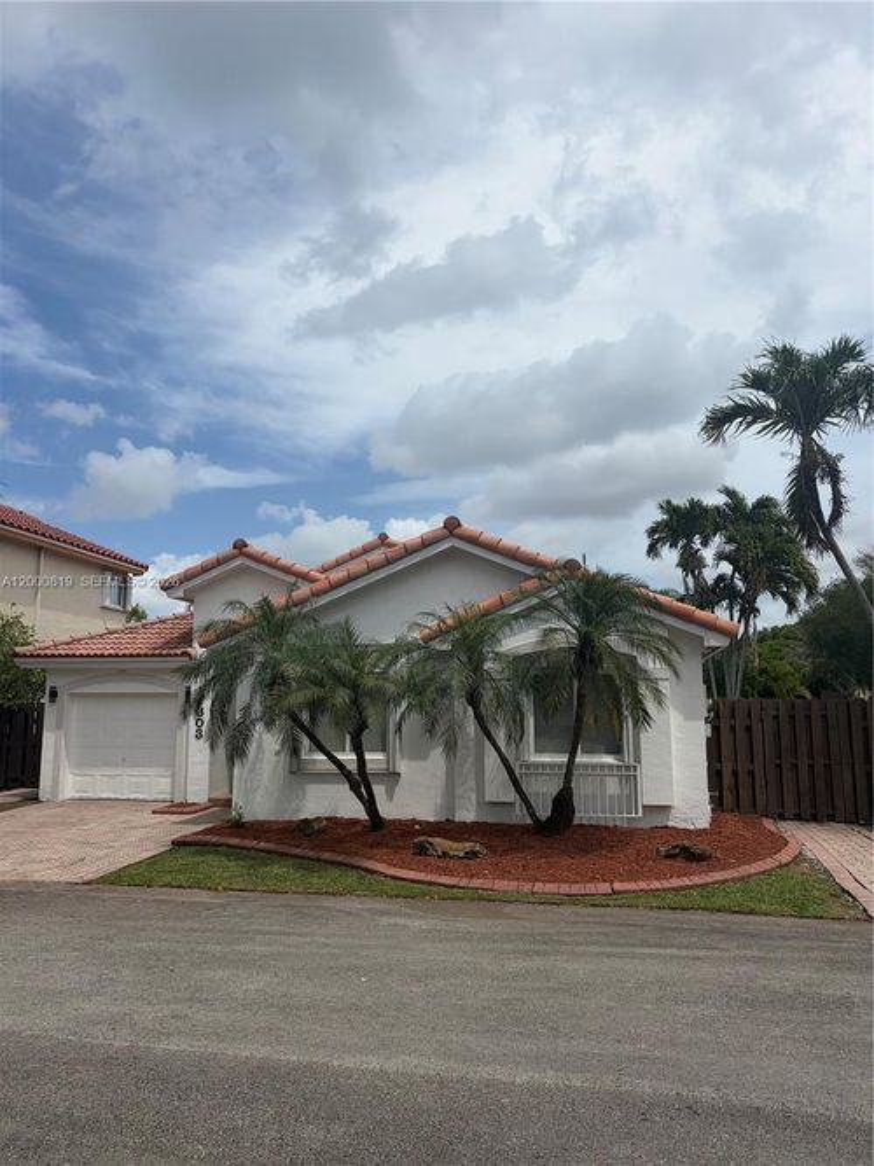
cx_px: 437
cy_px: 583
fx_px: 876
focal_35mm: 26
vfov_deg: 67.3
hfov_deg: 53.0
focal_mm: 5.96
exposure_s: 1/7813
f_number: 1.6
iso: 50
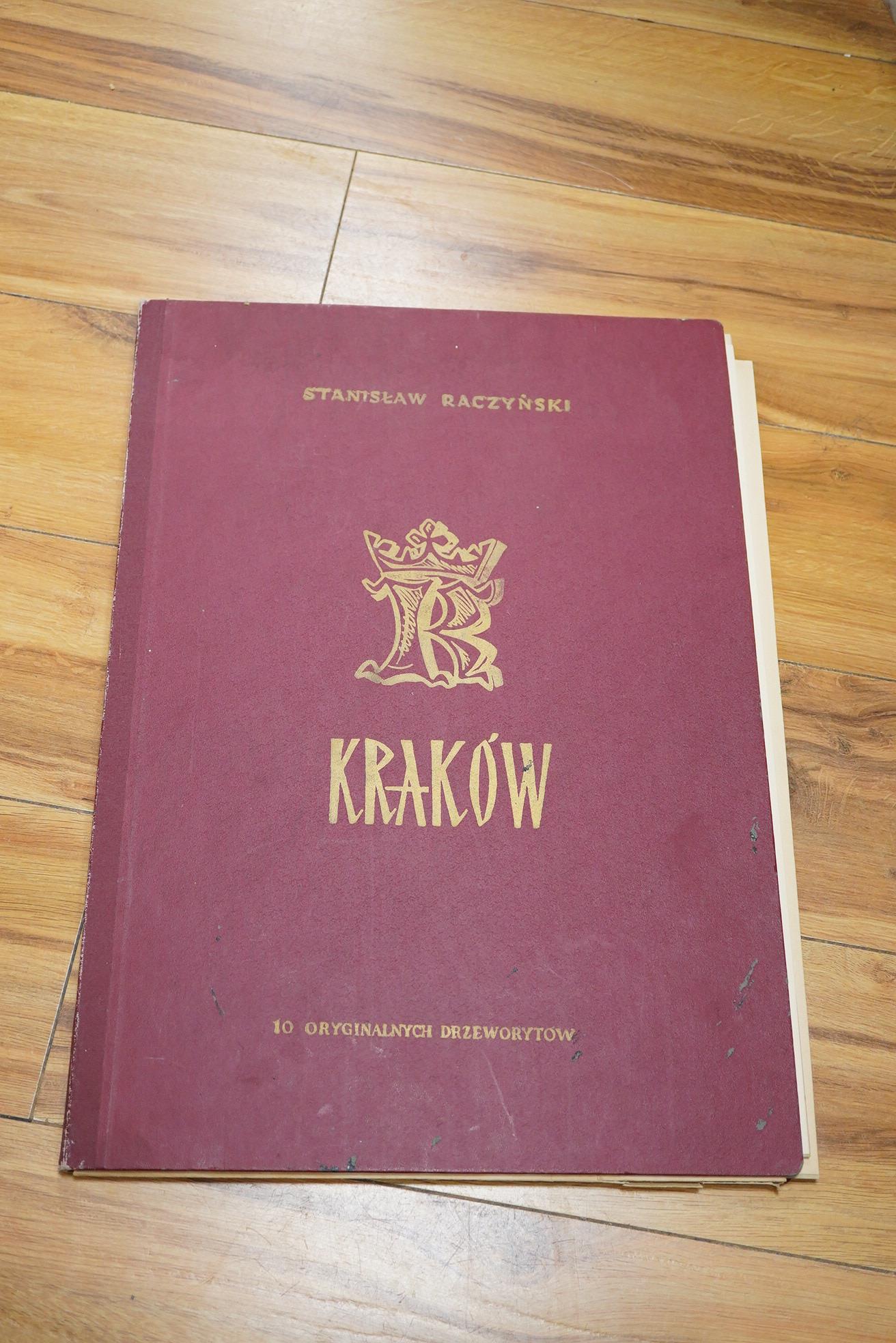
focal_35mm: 45
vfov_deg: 43.6
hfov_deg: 29.9
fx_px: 1680
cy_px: 672
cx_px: 448
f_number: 3.5
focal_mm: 30
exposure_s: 1/125
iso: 1250
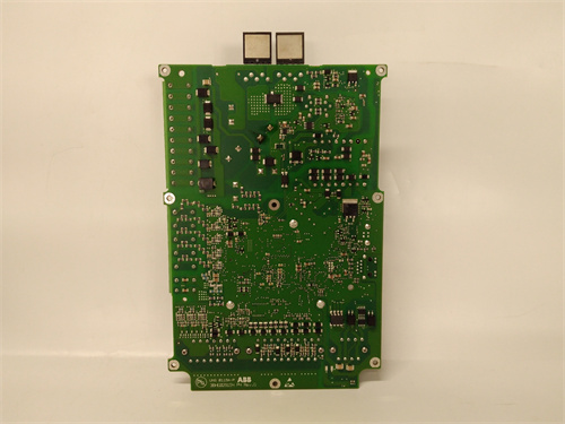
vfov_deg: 51.4
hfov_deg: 65.3
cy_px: 212
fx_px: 441
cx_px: 282
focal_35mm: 27
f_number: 2
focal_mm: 3.79
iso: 157
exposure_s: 1/33
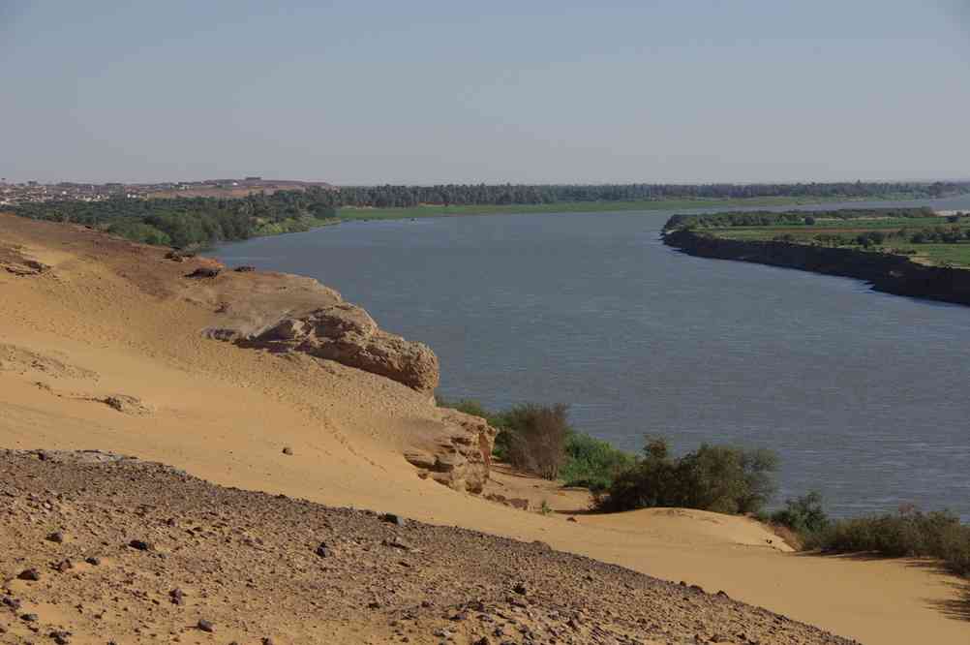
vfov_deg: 13.0
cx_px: 485
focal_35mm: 105
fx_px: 2826
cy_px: 322
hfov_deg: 19.5
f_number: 11
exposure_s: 1/180
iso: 100
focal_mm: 69.9
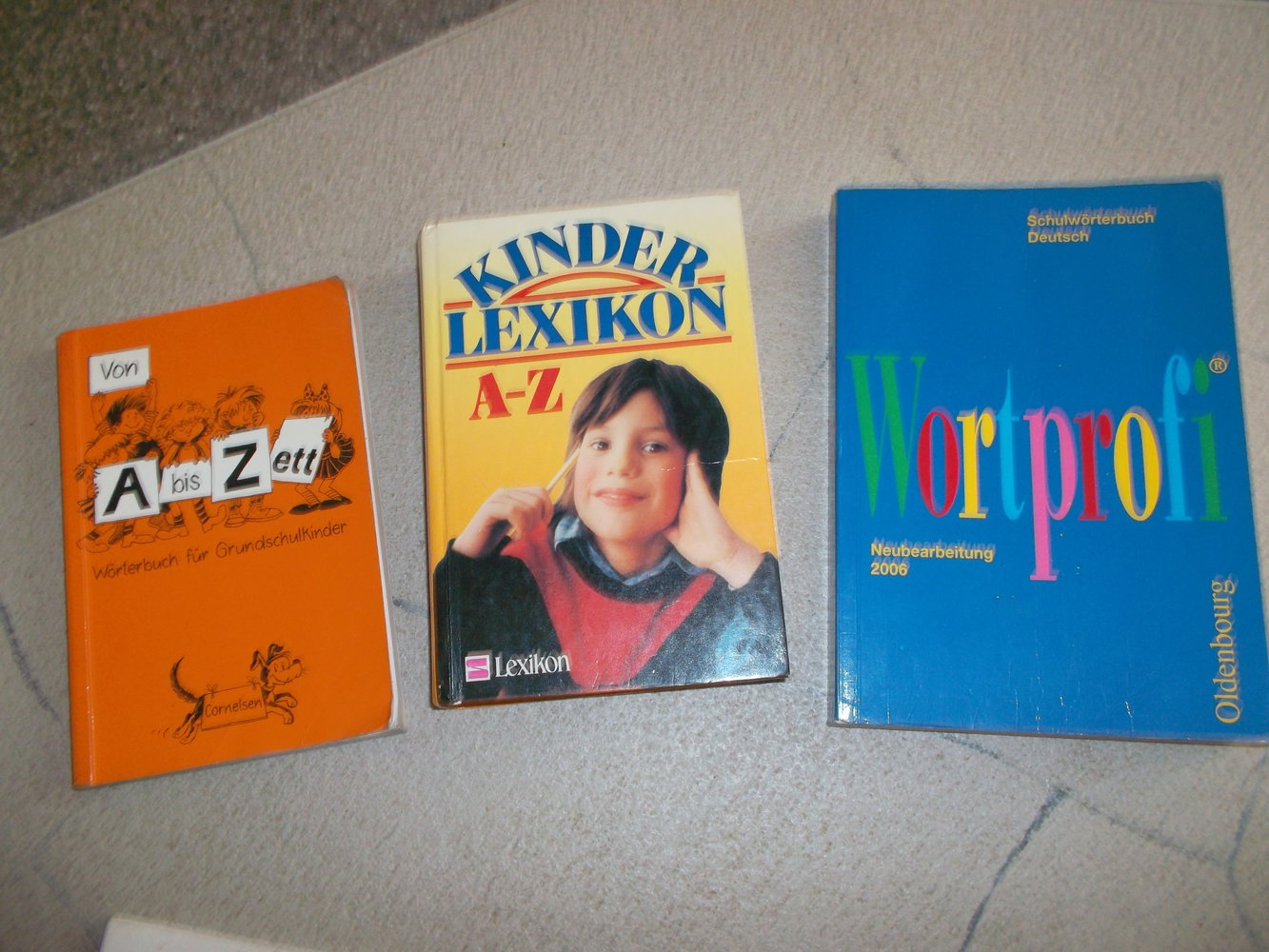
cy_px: 476
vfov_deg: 49.8
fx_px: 1027
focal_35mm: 28
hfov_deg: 63.4
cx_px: 634
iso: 100
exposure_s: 1/45
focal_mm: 4.1
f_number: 3.3
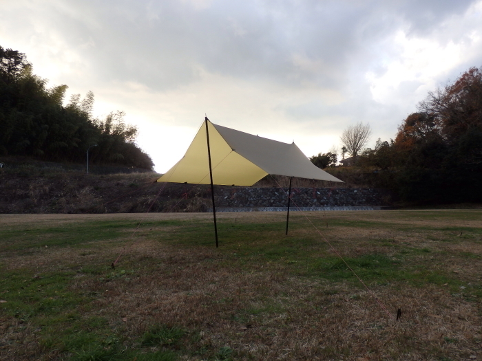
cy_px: 180
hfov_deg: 69.4
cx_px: 241
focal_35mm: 25
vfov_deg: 54.9
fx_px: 348
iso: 125
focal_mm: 4.5
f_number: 3
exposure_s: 1/320
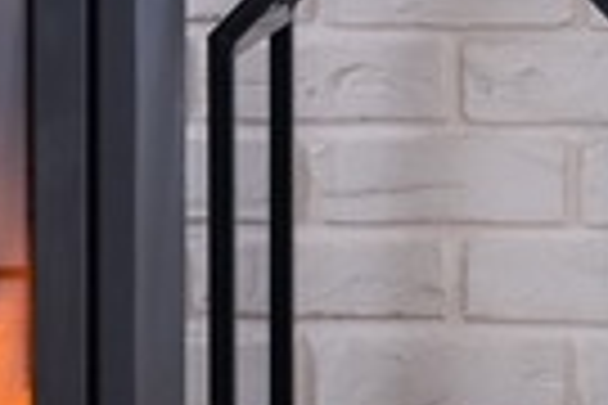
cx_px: 396
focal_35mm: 218
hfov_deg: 9.4
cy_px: -227
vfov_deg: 6.2
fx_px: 3681
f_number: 4
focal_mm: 30.8
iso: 160
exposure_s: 1/8
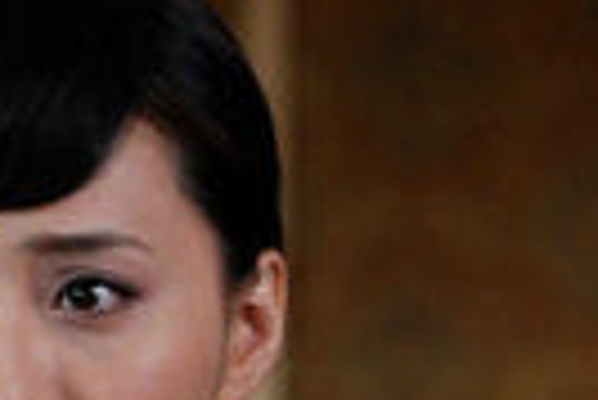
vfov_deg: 2.3
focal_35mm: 608
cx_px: -589
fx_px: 10110
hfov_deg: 3.4
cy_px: 431
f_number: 3.5
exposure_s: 1/200
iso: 800
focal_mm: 90
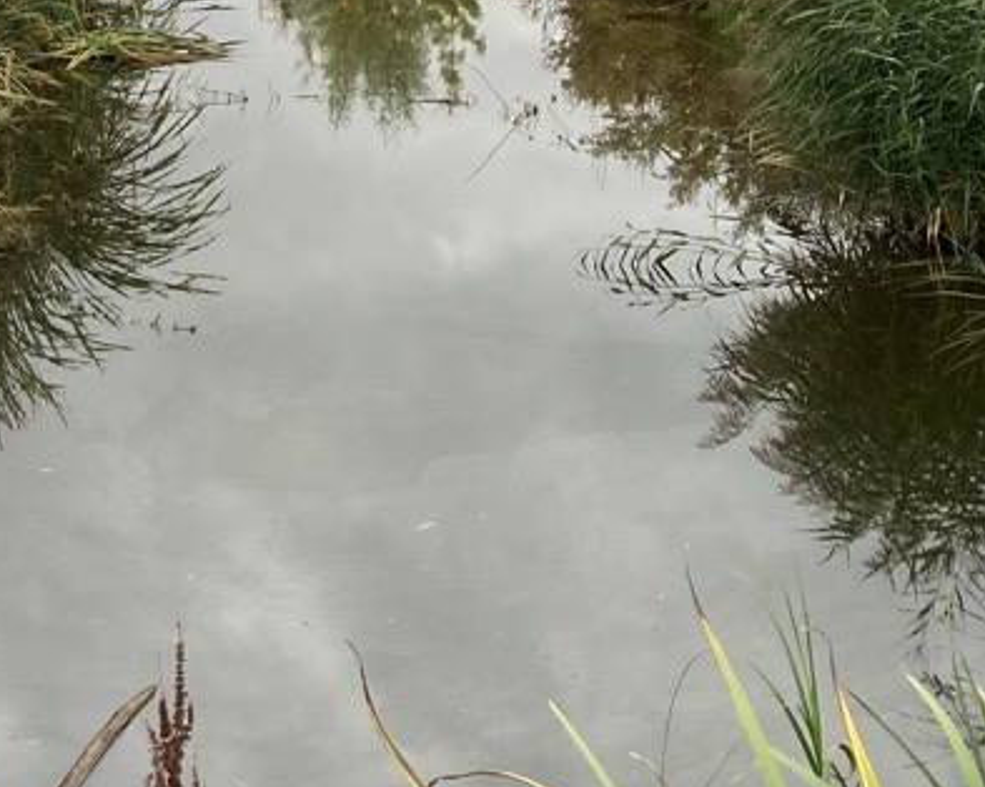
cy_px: -271
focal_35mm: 89
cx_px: 328
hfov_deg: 21.4
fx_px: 2593
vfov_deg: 16.2
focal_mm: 3.99
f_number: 1.8
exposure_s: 1/249
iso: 20
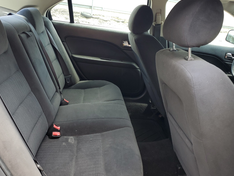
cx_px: 102
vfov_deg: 44.1
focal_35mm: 32
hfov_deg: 56.6
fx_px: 216
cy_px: 78
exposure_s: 1/147
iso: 50
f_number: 1.5
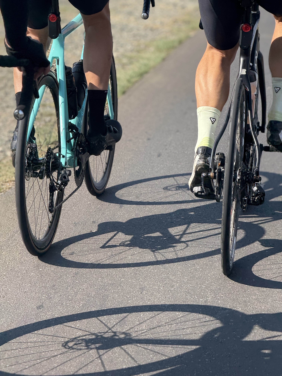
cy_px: 188
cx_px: 141
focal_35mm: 120
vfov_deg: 16.4
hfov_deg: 12.3
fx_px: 1303
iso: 64
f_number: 2.8
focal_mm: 15.66
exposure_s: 1/1004
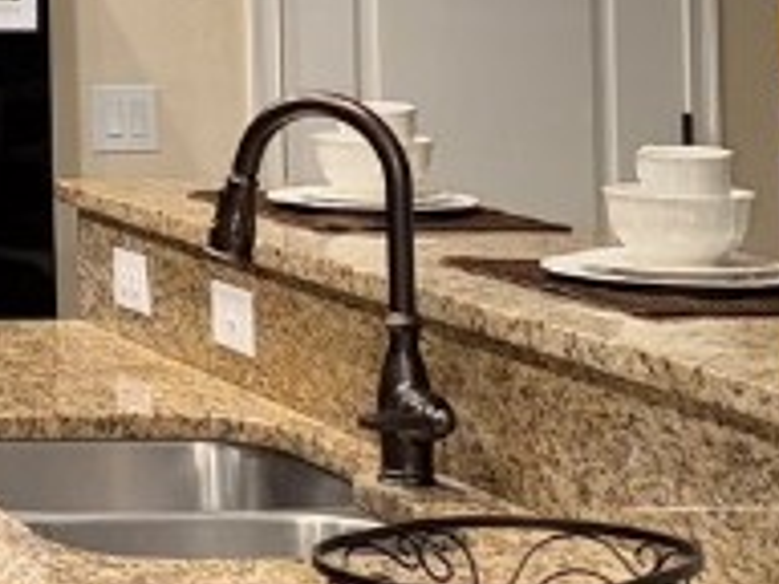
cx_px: -609
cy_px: -227
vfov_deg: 11.2
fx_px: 2881
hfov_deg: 13.8
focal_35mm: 128
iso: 100
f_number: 1.78
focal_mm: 6.76
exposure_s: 1/17
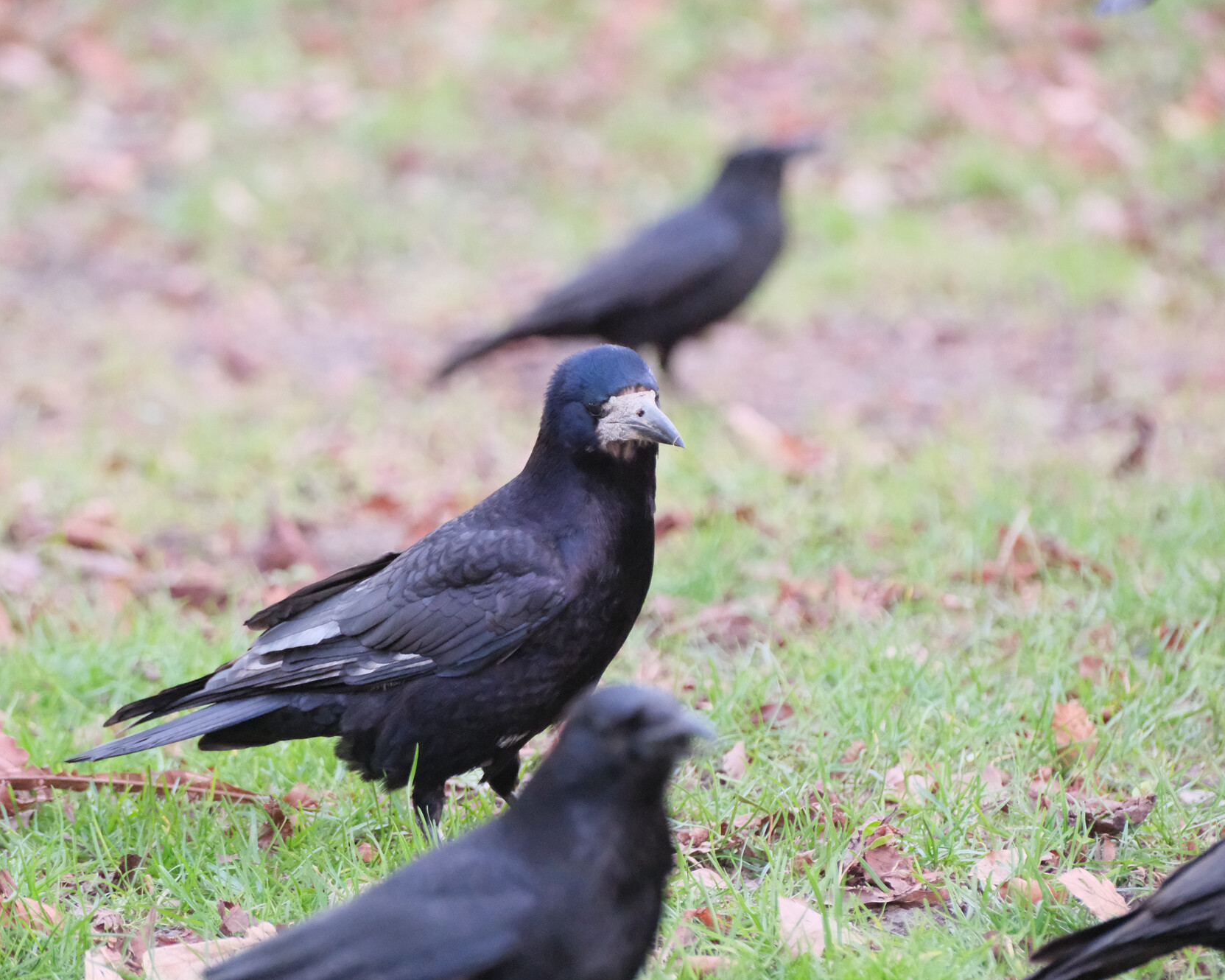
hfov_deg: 5.1
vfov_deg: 4.1
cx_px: 594
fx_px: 13667
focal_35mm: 377
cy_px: 490
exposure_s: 1/550
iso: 12800
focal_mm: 222.5
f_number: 5.6
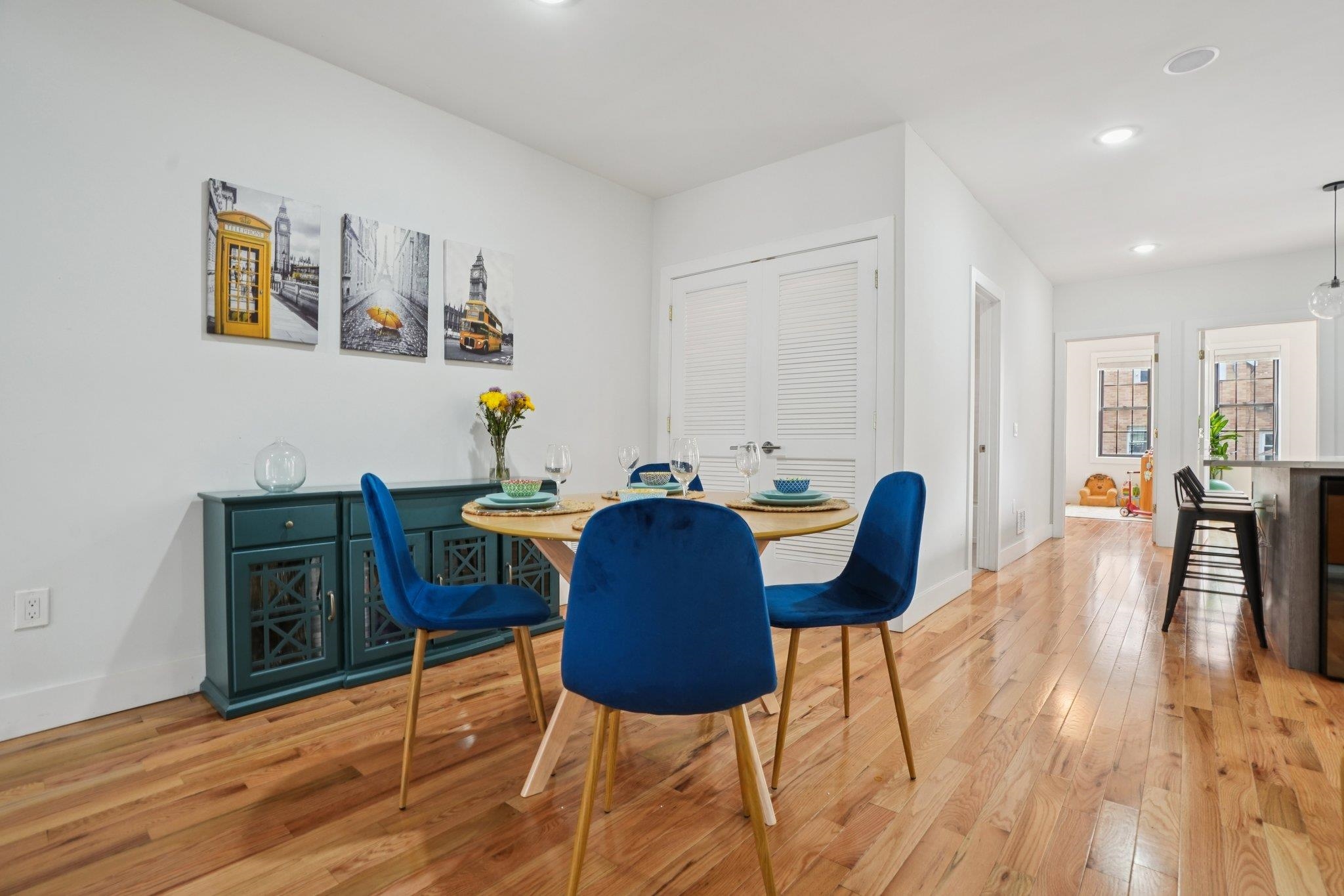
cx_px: 672
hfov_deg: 96.7
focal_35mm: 16
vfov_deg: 73.7
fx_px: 597
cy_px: 448
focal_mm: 16
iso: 640
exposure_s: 1/20
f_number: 8
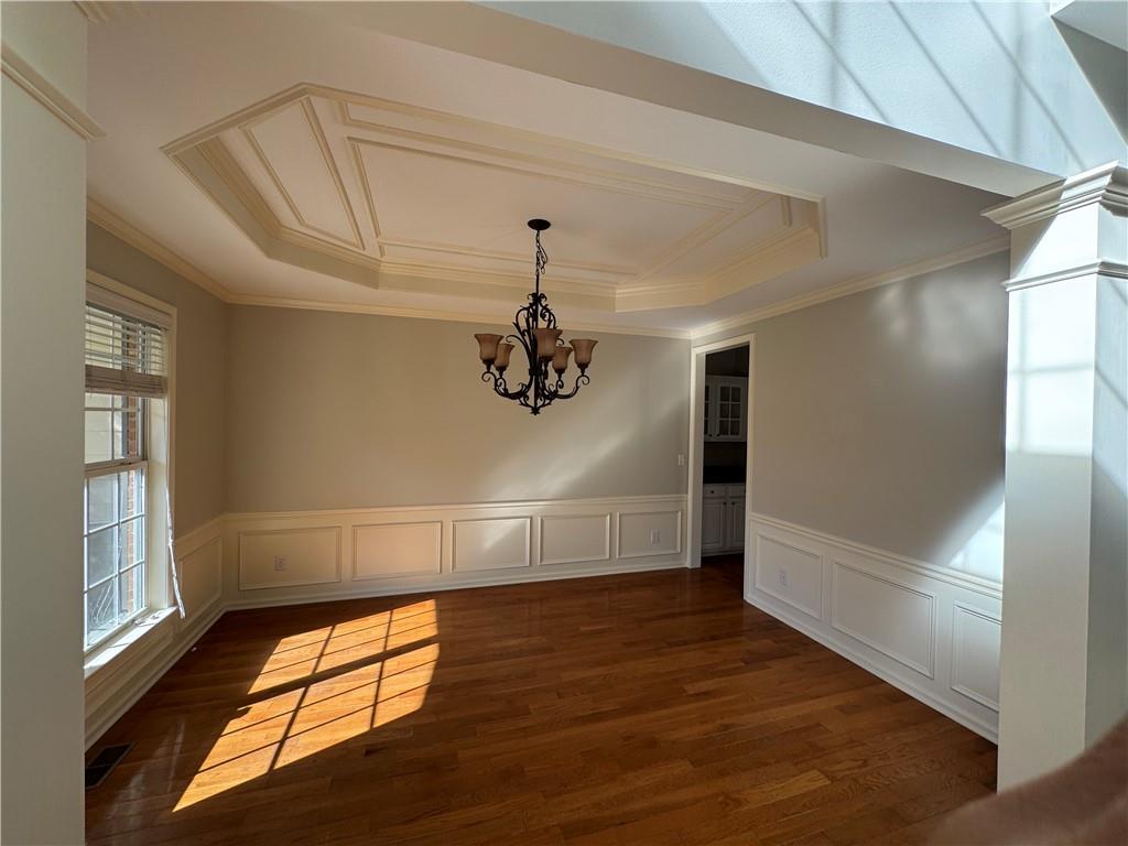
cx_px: 564
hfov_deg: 102.1
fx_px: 456
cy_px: 423
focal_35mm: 14
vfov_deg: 85.7
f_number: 2.2
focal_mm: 2.22
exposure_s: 1/134
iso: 40
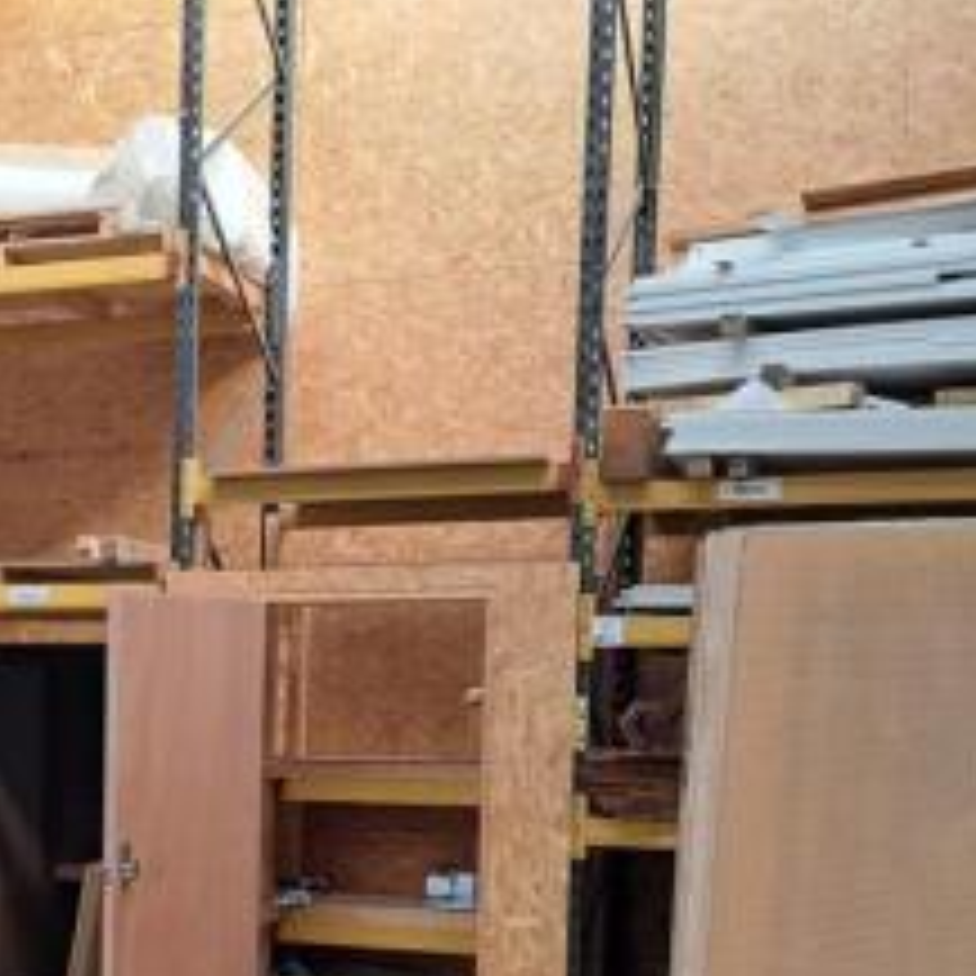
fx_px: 1818
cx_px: 79
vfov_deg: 29.1
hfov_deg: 28.7
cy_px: 834
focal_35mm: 57
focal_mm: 5.23
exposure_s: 1/100
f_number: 1.8
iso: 50
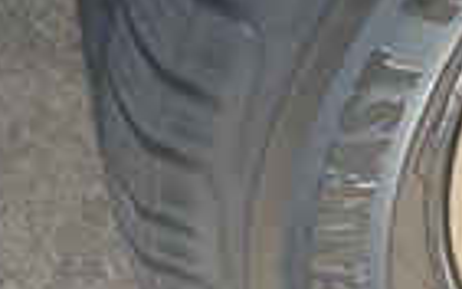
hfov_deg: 13.6
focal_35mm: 125
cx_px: 999
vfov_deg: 9.4
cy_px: -378
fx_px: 1573
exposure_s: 1/814
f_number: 1.5
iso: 50
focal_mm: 5.7
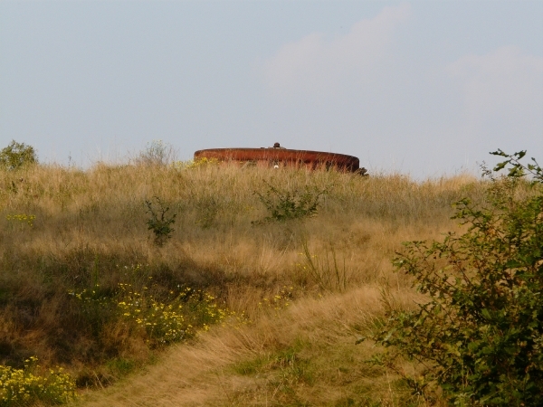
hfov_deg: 8.4
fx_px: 3686
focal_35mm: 235
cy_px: 204
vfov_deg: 6.3
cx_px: 272
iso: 100
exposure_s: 1/320
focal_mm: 38.6
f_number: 5.6
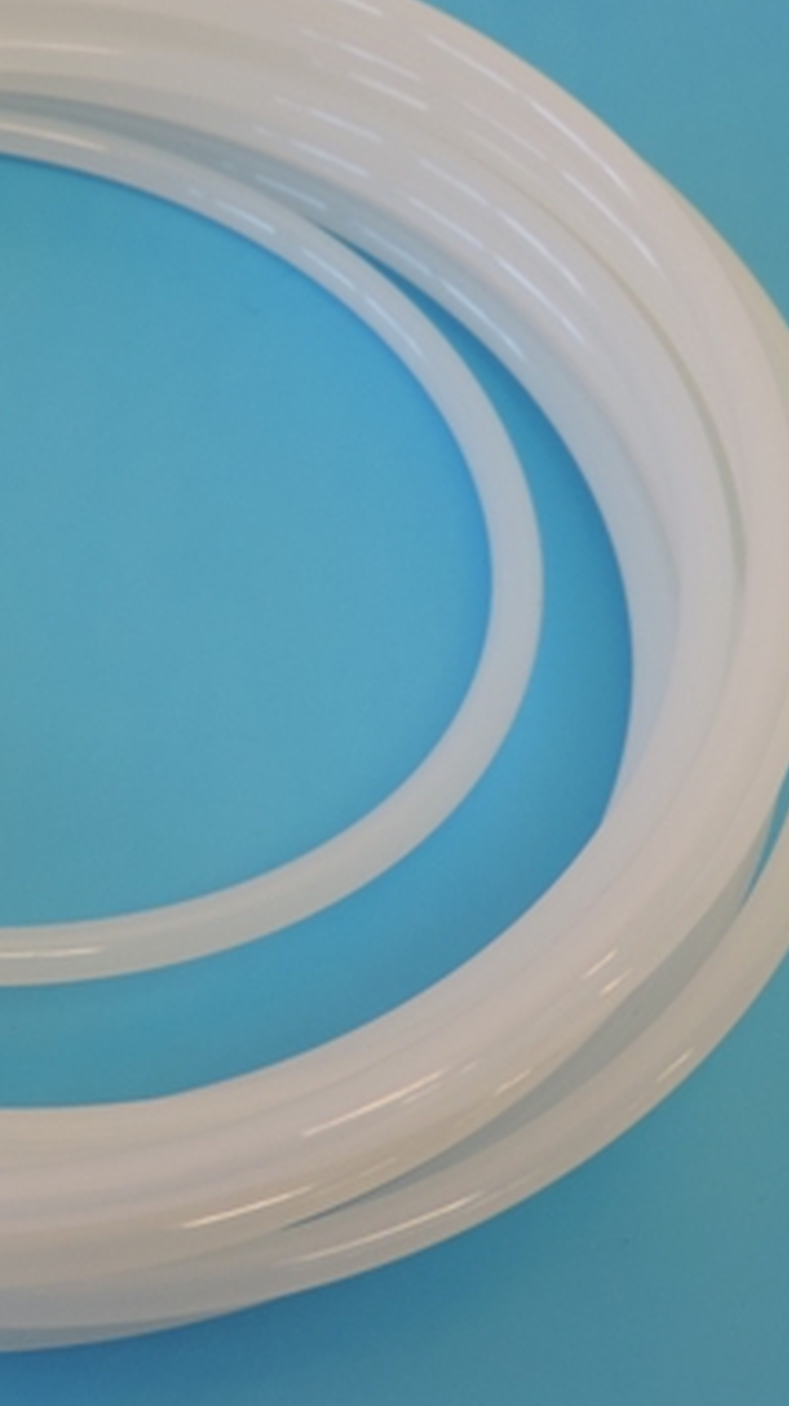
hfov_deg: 16.9
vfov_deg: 31.0
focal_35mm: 68
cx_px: -179
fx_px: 2534
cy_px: 639
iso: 250
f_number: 3.3
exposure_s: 1/50
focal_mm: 7.1
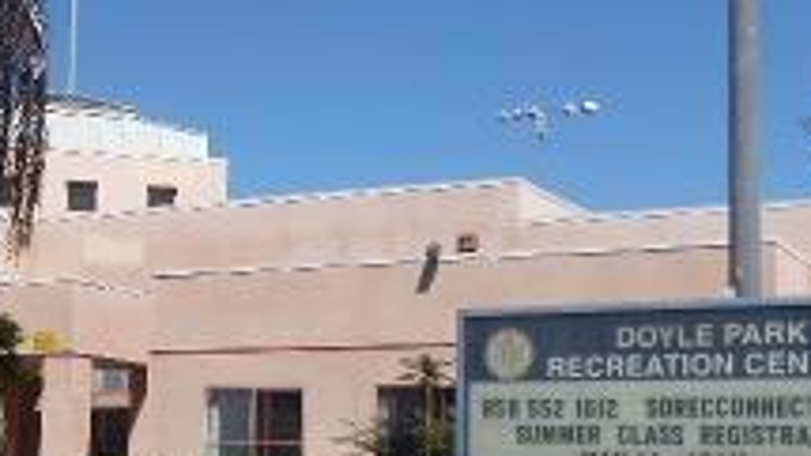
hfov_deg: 25.4
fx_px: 1742
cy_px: 328
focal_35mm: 81
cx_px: 79
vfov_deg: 14.9
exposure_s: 1/1000
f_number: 3.3
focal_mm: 4.3
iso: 80
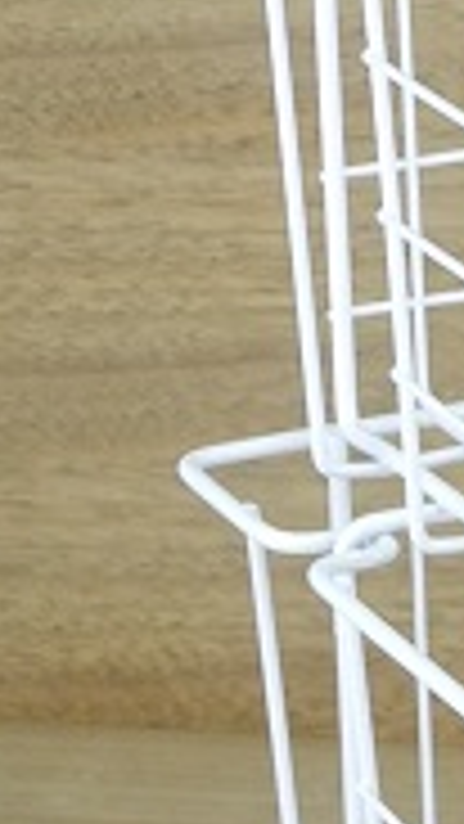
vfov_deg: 7.4
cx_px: 1448
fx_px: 6406
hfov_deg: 4.0
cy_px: 182
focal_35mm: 293
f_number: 3.2
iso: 100
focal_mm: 9.7
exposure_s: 1/41.6
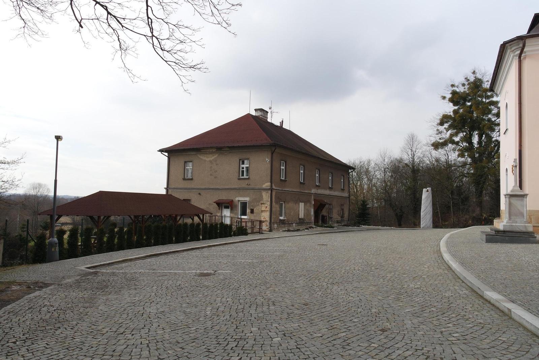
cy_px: 180
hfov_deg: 73.7
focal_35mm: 24
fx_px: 359
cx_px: 270
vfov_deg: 53.1
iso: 160
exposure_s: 1/200
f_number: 7.1
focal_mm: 9
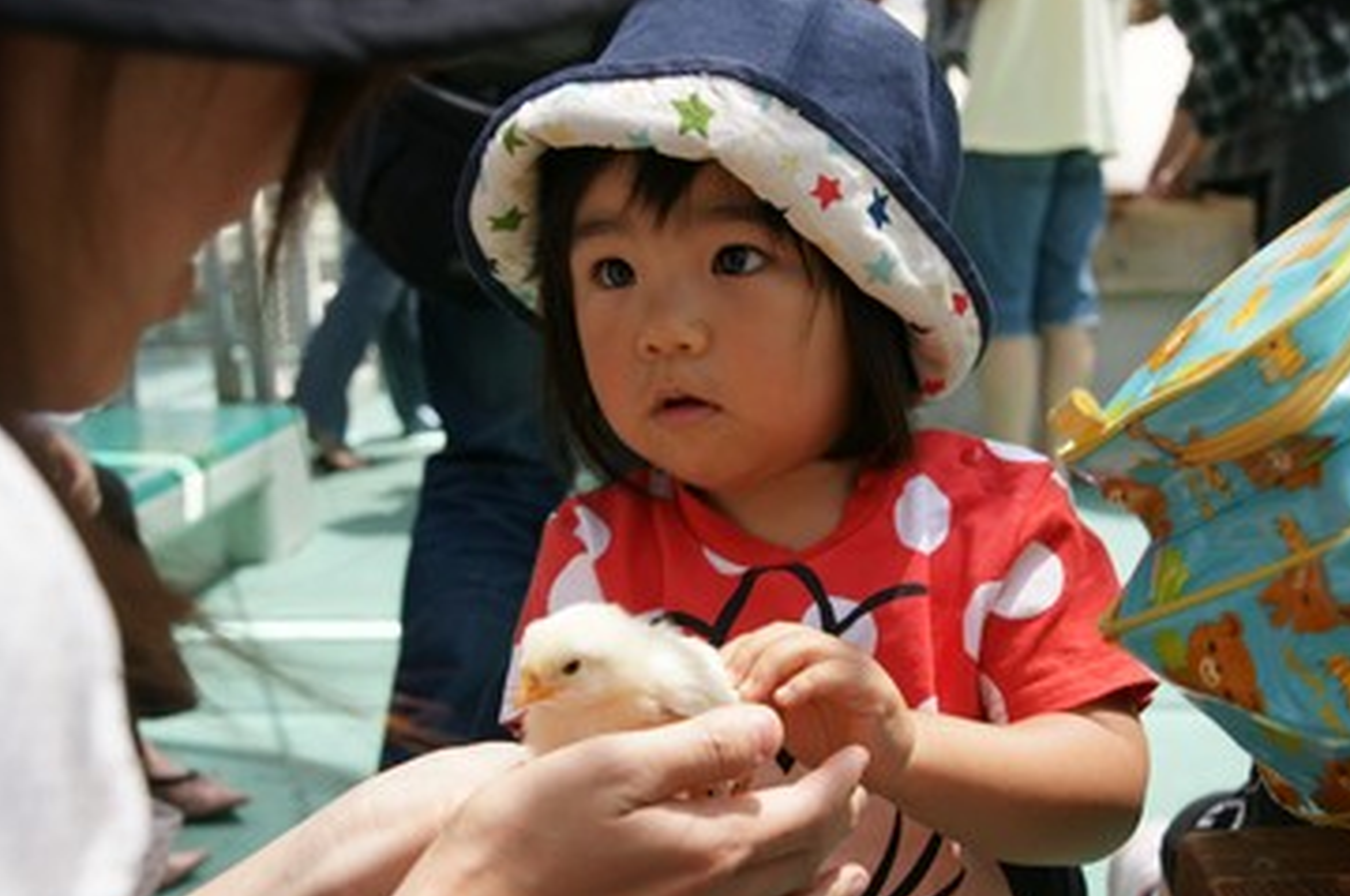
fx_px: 1573
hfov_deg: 46.3
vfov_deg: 31.8
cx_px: 776
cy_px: 512
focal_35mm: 42
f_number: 4.5
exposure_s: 1/125
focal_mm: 24
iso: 200
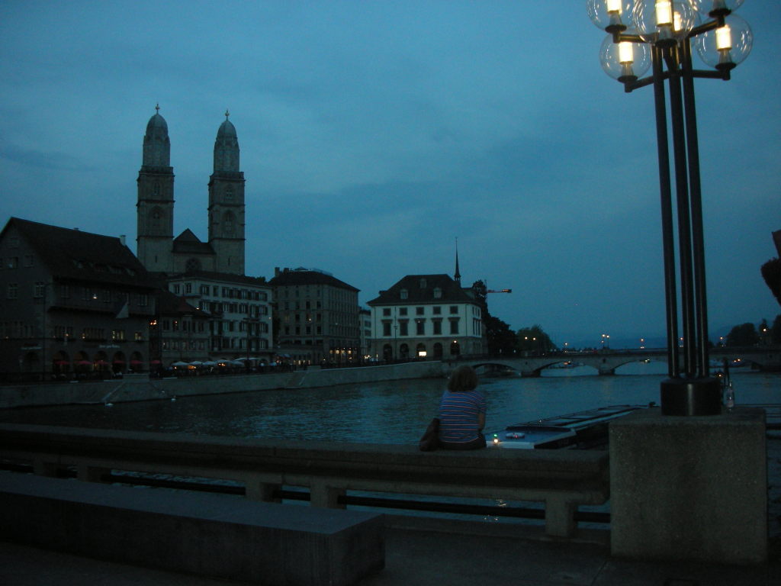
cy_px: 293
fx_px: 790
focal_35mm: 35
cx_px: 390
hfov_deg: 52.6
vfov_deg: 40.7
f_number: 3
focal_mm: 5.8
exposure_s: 1/60.1
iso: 162
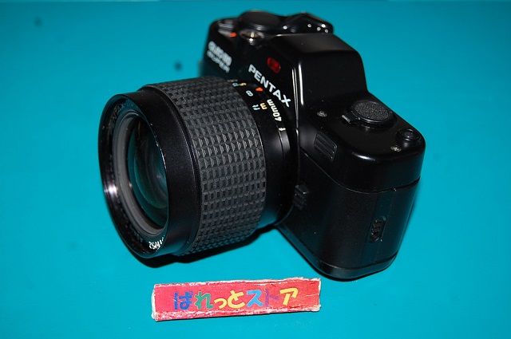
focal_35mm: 68
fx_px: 957
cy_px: 170
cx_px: 256
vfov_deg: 20.1
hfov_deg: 29.9
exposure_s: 1/60
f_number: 5.3
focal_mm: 45
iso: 400
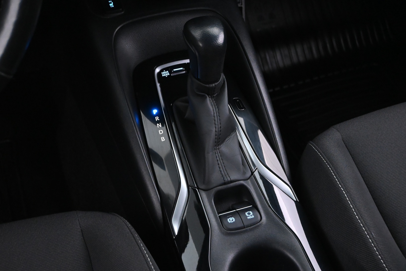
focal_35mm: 49
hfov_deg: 40.5
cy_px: 136
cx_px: 203
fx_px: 550
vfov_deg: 27.7
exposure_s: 1/25
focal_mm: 32.5
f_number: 5
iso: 6400
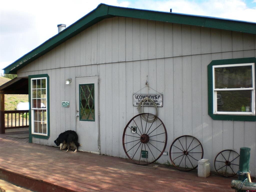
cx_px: 128
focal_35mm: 38
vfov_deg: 37.7
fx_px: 281
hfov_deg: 49.0
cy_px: 96
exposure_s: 1/400
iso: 50
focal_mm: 6.3
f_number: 3.1
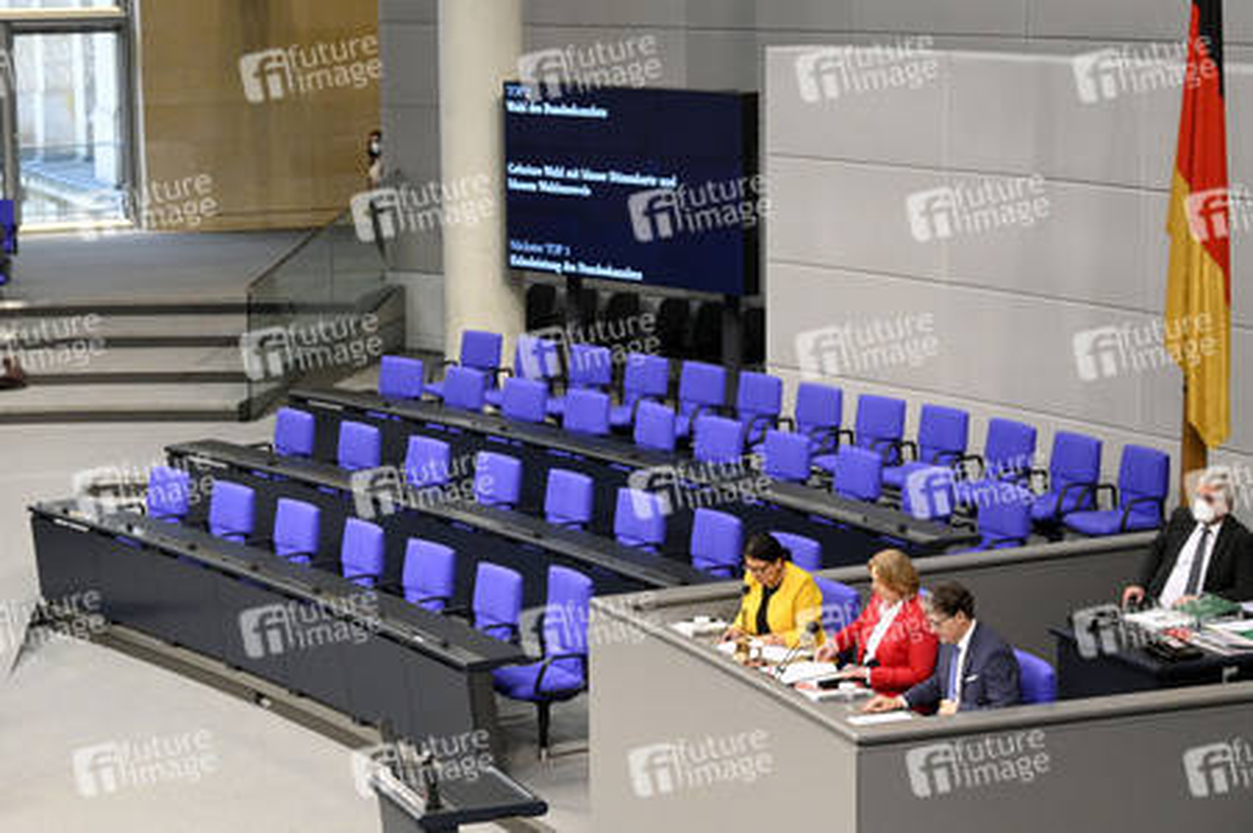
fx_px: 2782
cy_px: 416
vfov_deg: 17.0
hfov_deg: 25.4
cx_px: 626
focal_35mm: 80
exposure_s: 1/125
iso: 6400
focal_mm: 80
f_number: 5.6
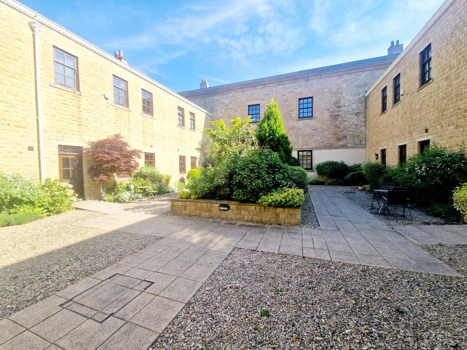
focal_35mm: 13
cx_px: 234
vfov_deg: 89.9
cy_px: 175
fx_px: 175
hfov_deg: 106.2
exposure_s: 1/1111
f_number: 2.2
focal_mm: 2.2
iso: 50
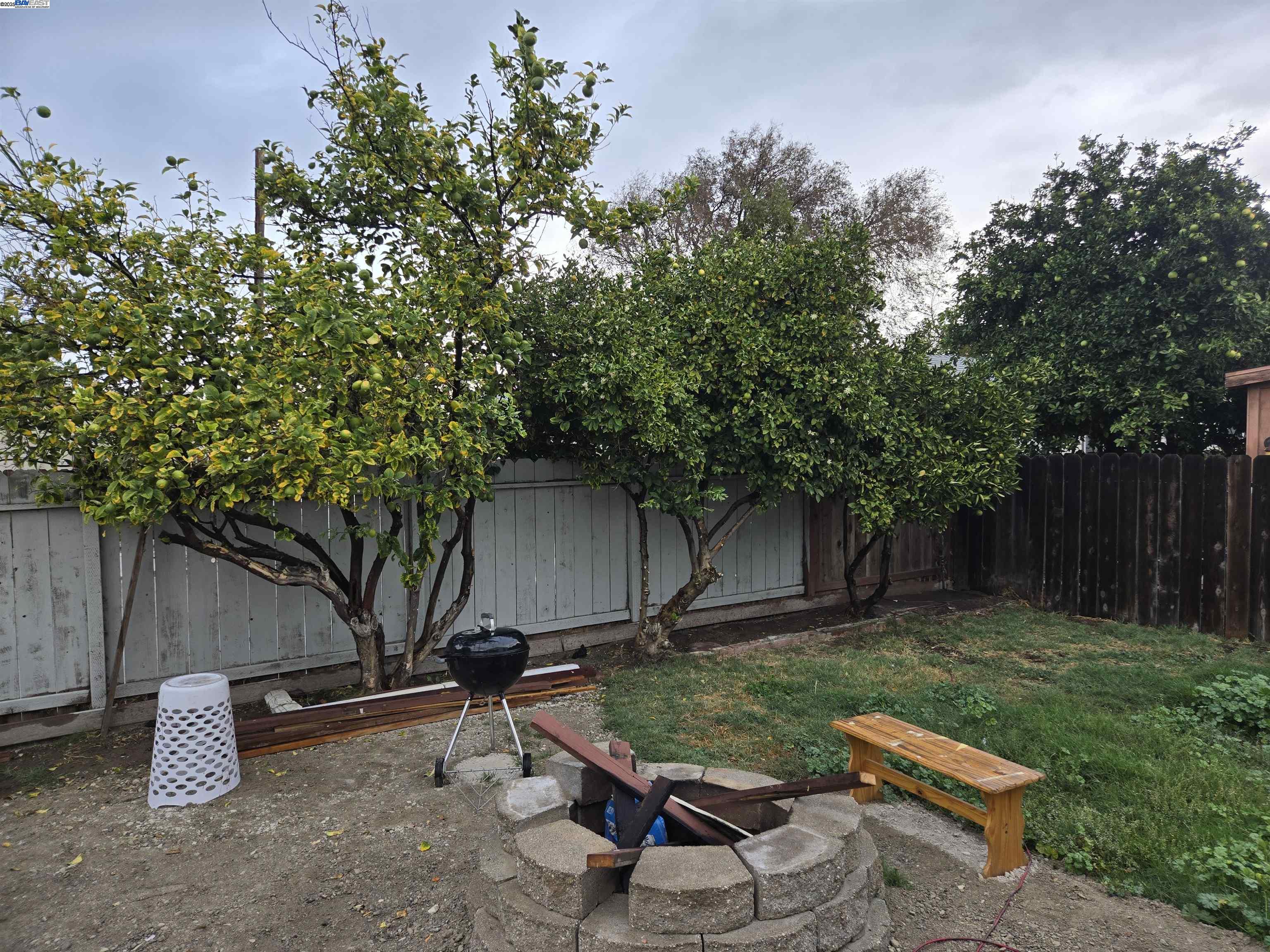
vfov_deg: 58.9
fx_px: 844
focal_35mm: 23
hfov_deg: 73.9
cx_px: 635
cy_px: 476
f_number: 1.8
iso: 50
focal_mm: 5.4
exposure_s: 1/180
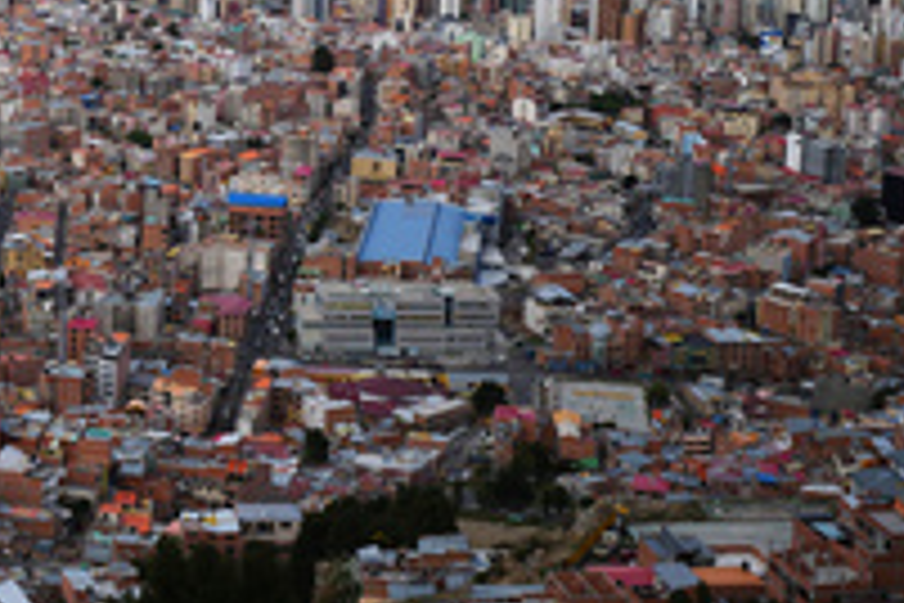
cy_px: -2
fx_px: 2235
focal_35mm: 89
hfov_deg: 21.5
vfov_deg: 15.1
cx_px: -121
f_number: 1.4
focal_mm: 35
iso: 50
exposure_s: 1/640
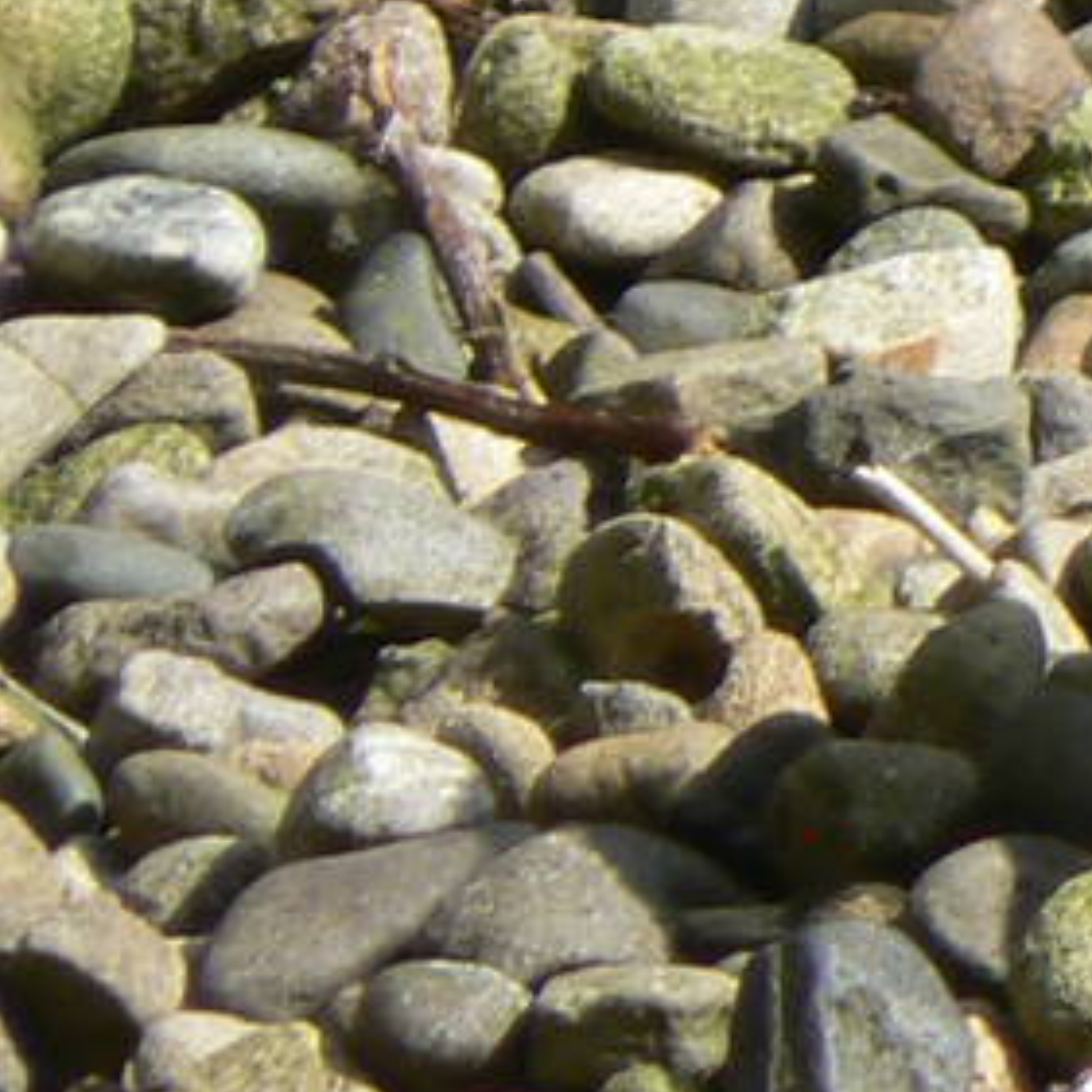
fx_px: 77555
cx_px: 2608
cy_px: 509
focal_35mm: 2173
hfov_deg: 0.8
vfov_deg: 0.8
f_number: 5.6
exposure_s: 1/250
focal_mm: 72
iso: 80
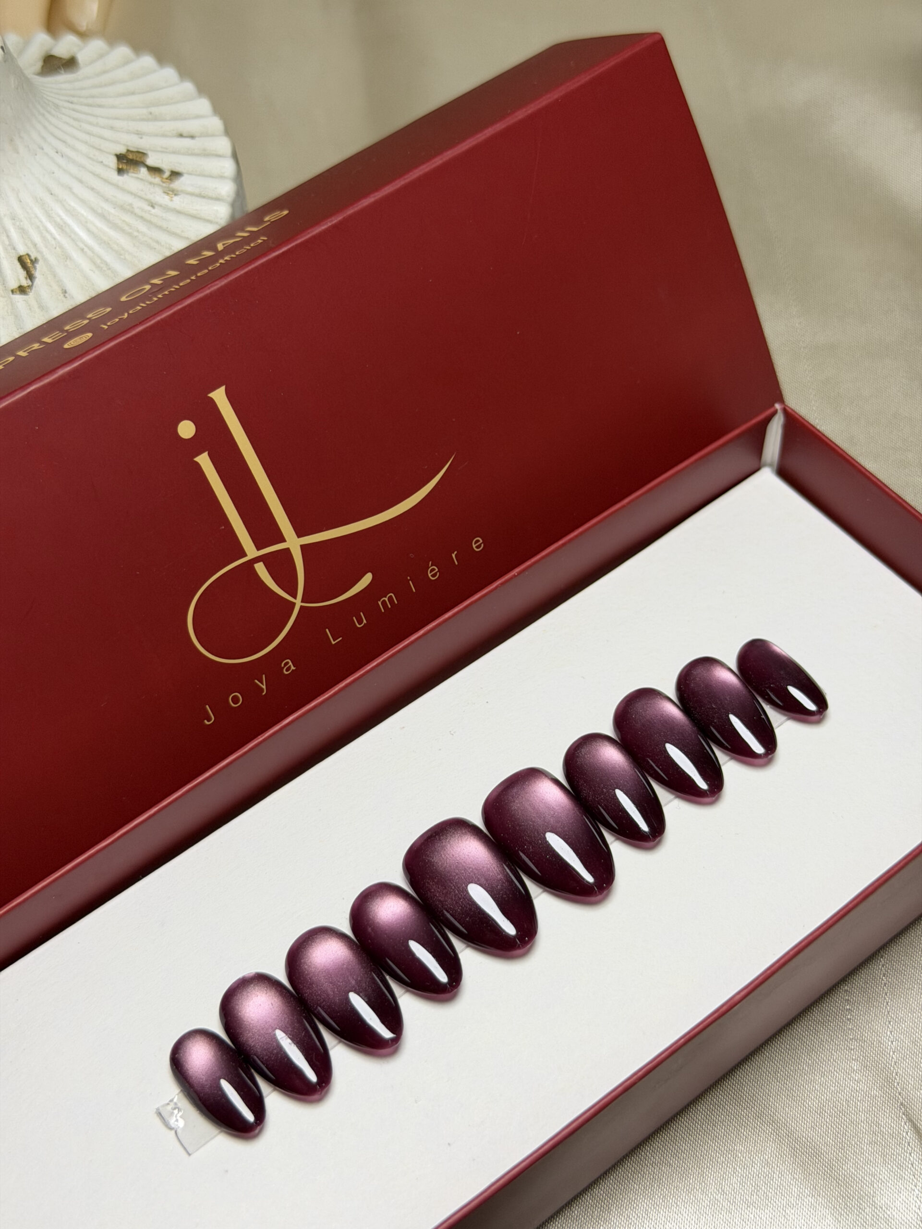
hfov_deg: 30.3
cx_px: 461
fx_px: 1705
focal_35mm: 48
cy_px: 614
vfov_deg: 39.7
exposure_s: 1/50
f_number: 1.78
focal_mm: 6.76
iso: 50
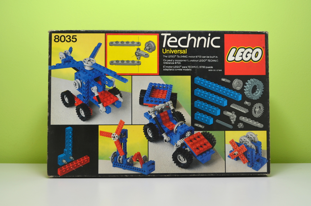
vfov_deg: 34.1
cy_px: 103
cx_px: 156
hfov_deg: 49.6
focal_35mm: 39
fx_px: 336
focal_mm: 26
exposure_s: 1/15
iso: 125
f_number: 5
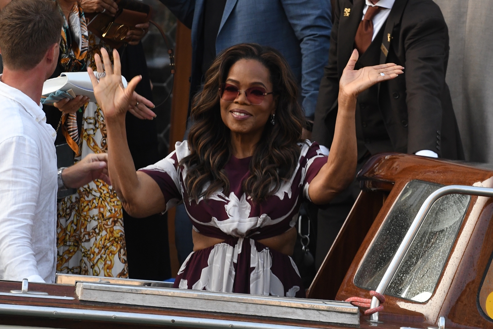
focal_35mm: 255
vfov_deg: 5.4
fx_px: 3492
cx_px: 246
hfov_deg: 8.1
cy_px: 164
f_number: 8
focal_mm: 170
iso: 1600
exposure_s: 1/500
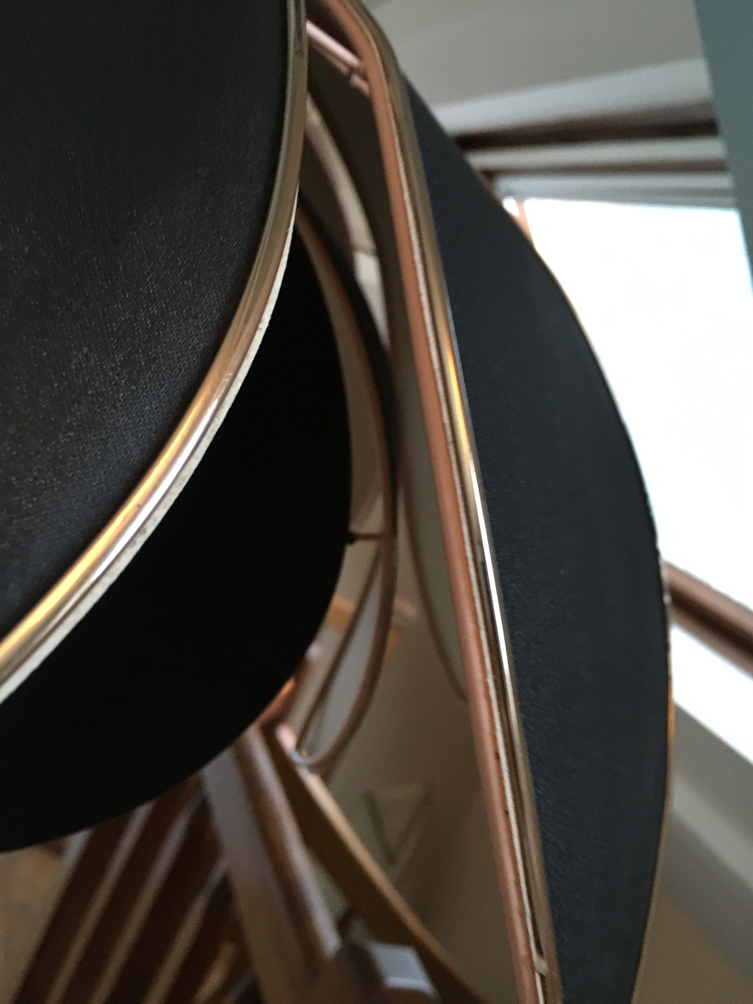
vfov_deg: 61.7
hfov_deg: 48.2
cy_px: 502
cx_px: 376
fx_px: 841
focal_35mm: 29
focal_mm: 4.15
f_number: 2.2
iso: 200
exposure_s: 1/17
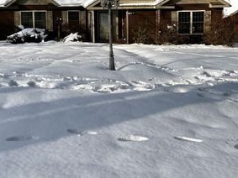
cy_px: 26
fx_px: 316
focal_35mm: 46
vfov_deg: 30.4
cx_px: 124
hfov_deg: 41.2
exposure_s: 1/6993
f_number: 1.5
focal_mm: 5.7
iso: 50
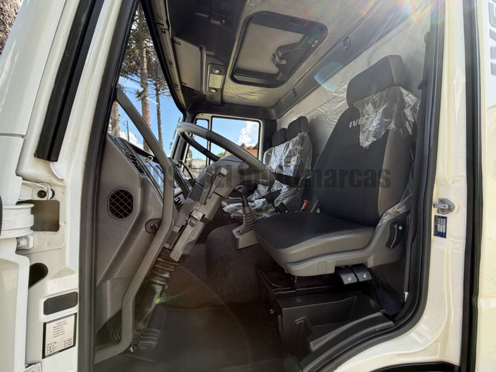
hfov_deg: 102.1
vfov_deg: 85.7
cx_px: 248
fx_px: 201
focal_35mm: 14
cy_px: 186
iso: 40
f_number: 2.2
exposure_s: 1/217
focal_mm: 2.22
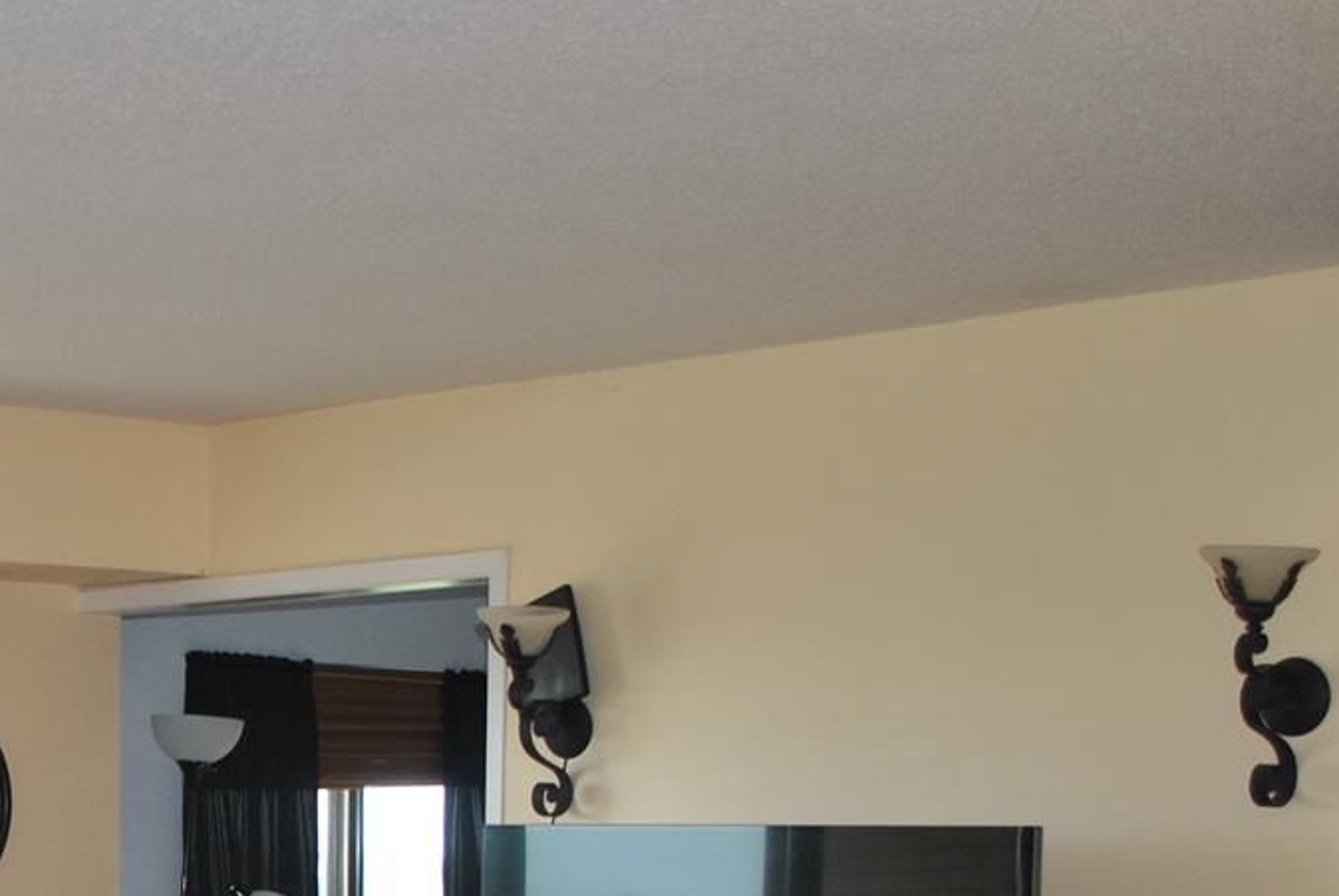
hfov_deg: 23.0
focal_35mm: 82
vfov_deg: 15.9
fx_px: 3053
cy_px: 1132
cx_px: -209
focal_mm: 18
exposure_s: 1/100
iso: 200
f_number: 3.5
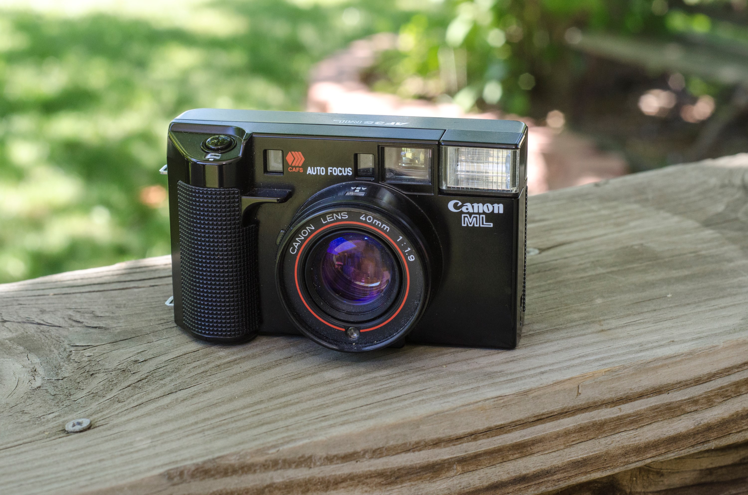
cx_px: 374
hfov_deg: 16.1
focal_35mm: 128
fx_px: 2644
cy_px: 248
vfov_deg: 10.7
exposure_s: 1/125
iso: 800
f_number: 8
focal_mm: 85
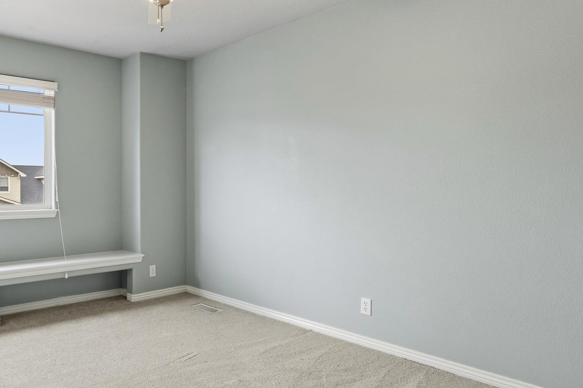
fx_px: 421
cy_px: 182
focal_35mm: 26
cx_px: 136
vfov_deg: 49.5
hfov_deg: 64.6
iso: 200
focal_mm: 14
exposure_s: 1/60
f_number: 11
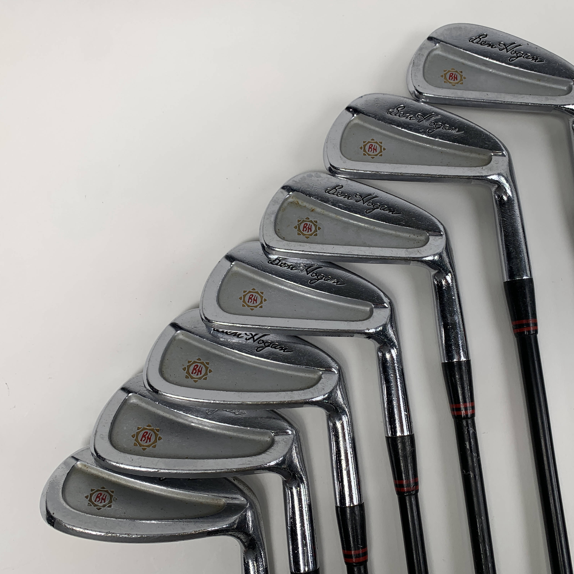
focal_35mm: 31
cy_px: 289
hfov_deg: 52.4
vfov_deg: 52.5
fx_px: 582
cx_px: 321
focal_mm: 4.25
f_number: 1.8
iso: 25
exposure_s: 1/230
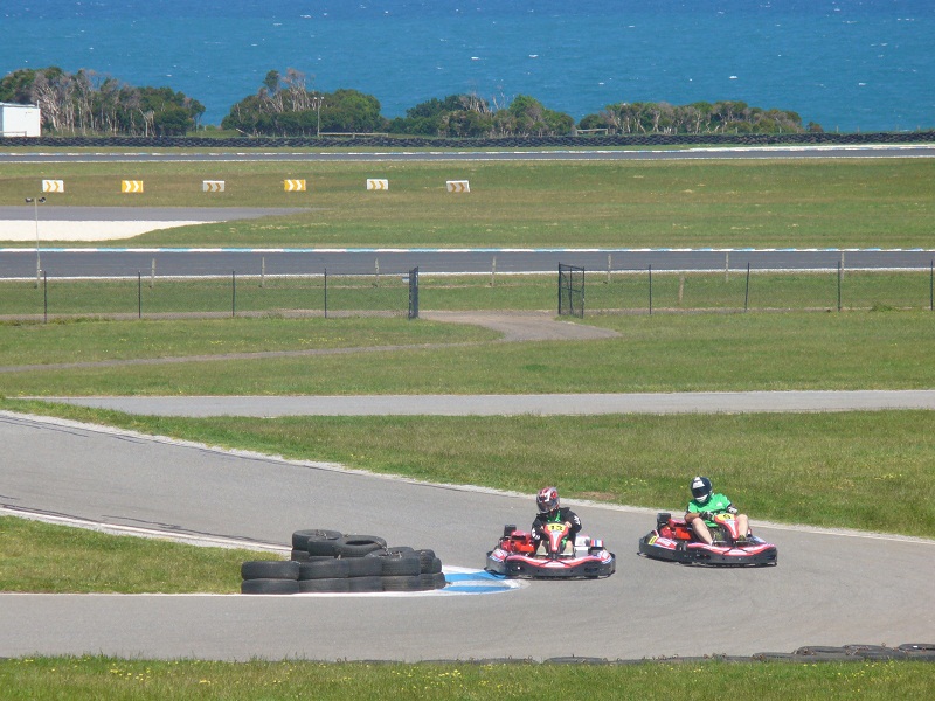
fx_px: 5996
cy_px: 350
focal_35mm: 222
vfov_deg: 6.7
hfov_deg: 8.9
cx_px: 468
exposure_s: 1/500
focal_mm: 36.6
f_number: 4.5
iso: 80
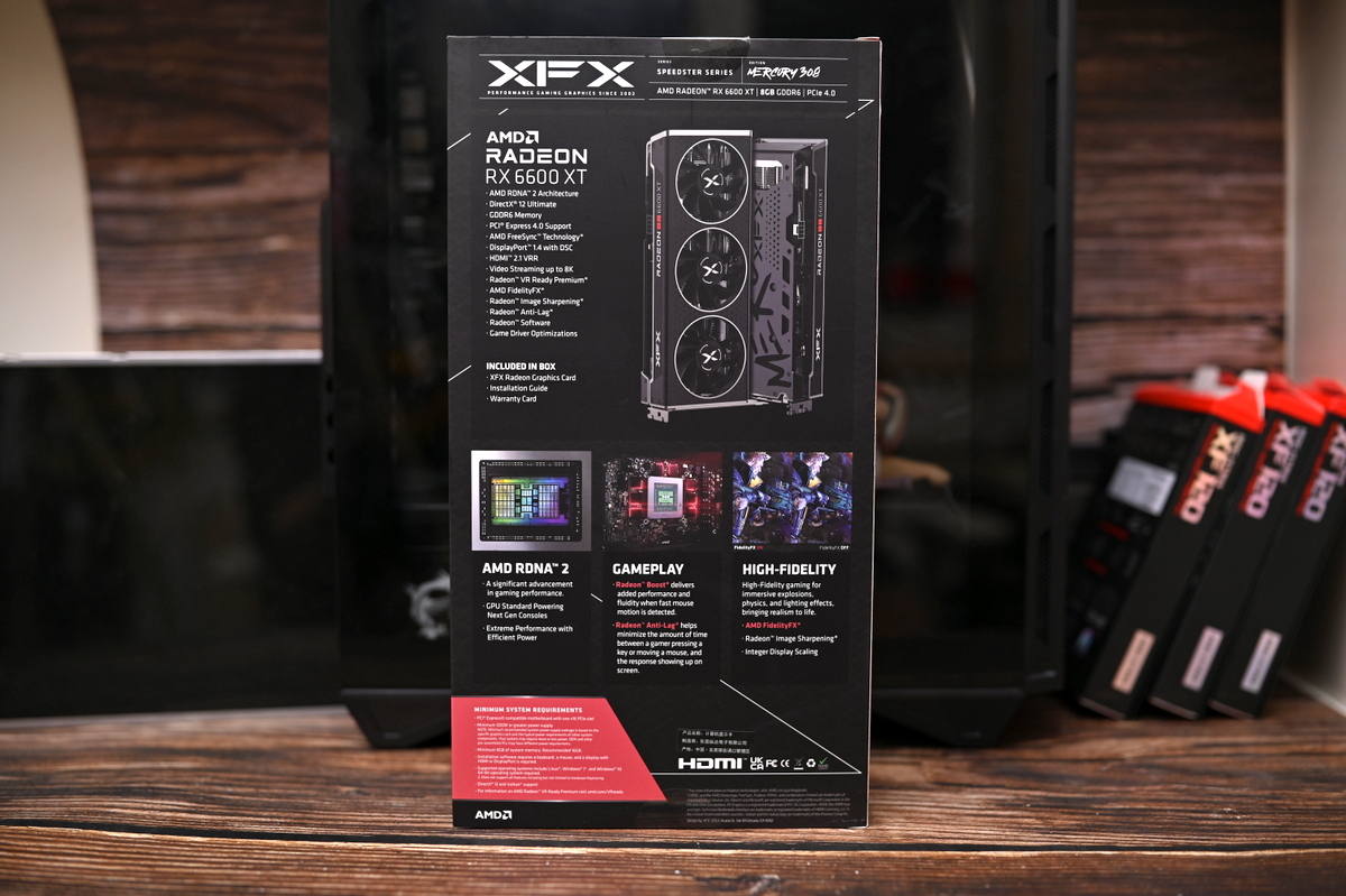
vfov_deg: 37.8
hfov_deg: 54.5
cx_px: 673
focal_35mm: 35
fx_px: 1308
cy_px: 448
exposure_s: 1/80
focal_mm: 35
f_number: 2
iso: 100
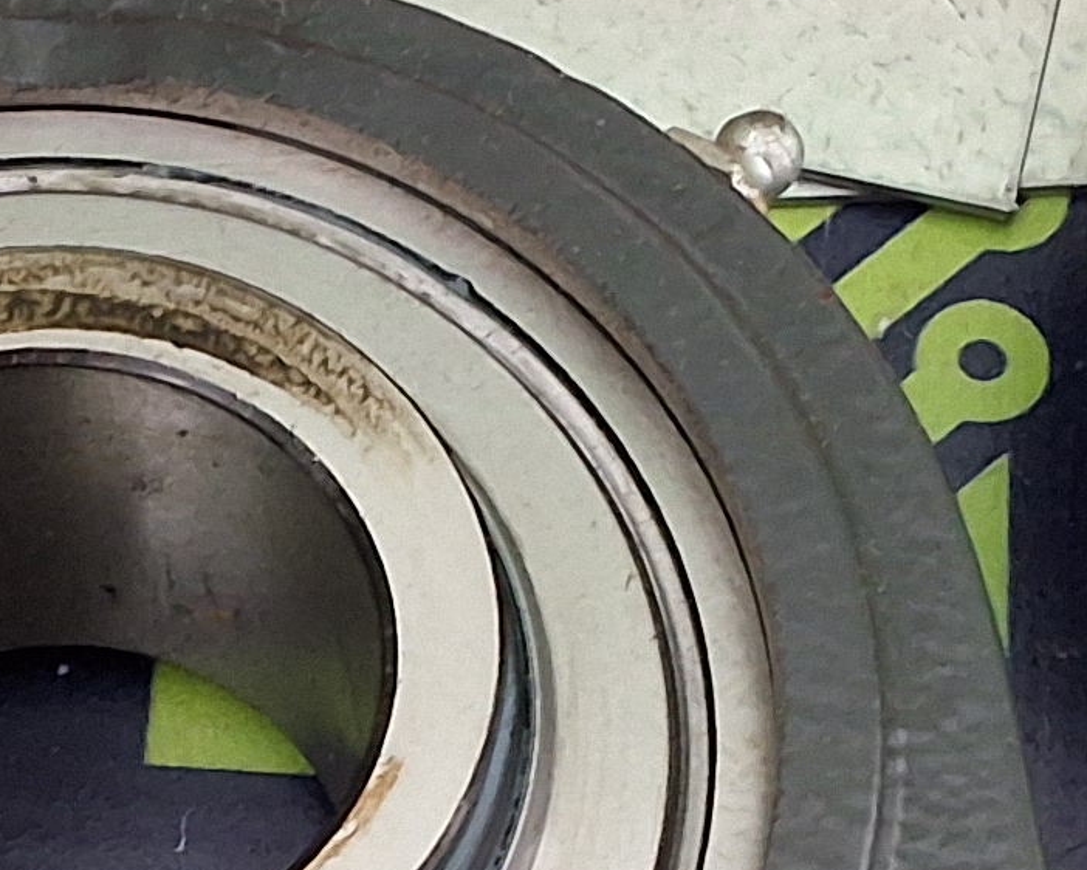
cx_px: 297
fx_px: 4087
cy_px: 658
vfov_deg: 12.1
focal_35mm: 127
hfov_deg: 15.1
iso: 320
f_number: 1.9
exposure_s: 1/24
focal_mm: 2.91
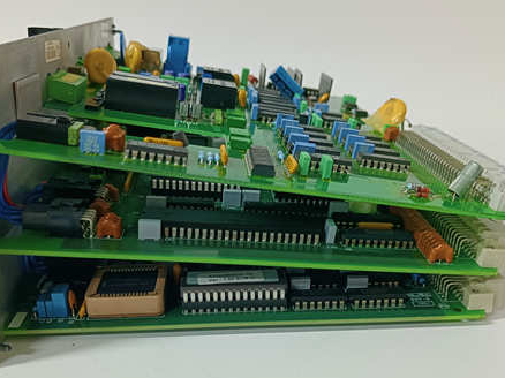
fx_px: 539
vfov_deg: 38.4
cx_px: 234
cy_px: 240
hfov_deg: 50.1
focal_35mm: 37
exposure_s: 1/50
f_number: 1.9
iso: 912
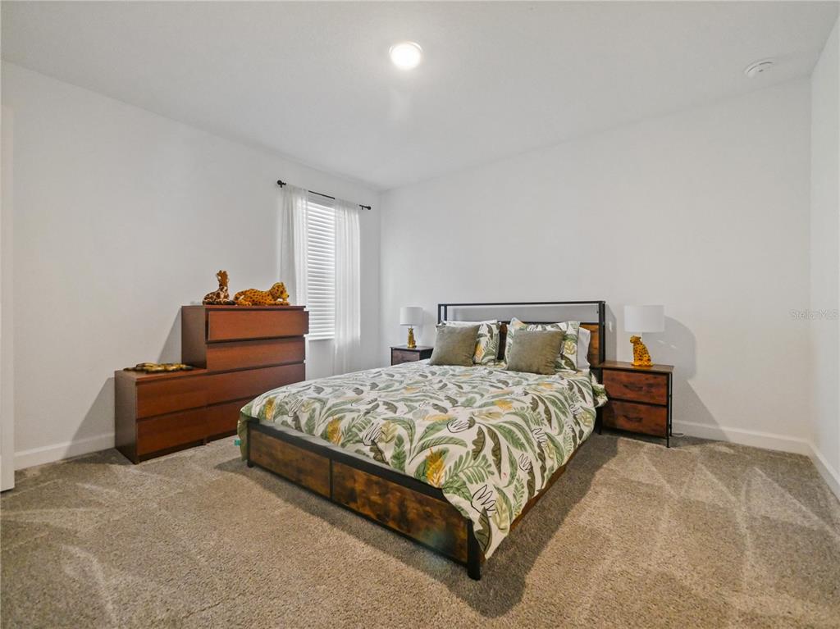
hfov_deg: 102.1
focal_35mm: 14
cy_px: 314
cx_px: 420
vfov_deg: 85.6
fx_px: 340
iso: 3200
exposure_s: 1/50
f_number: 4
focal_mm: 7
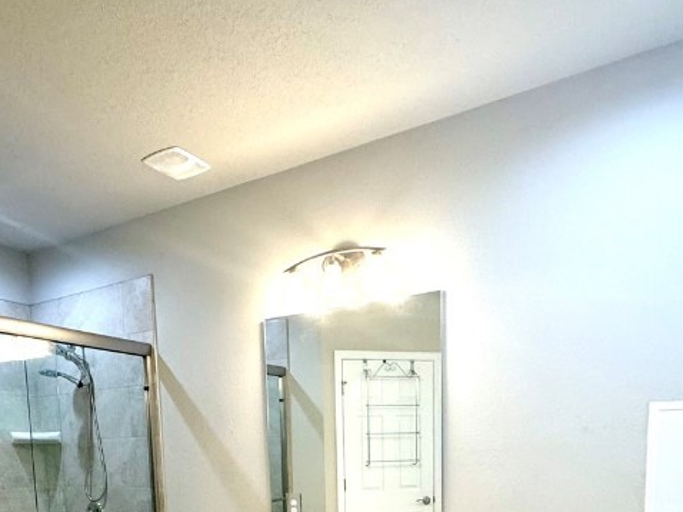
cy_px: 519
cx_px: 339
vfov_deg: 40.5
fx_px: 592
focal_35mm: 30
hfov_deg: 60.0
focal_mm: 2.22
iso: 200
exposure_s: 1/120
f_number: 2.2
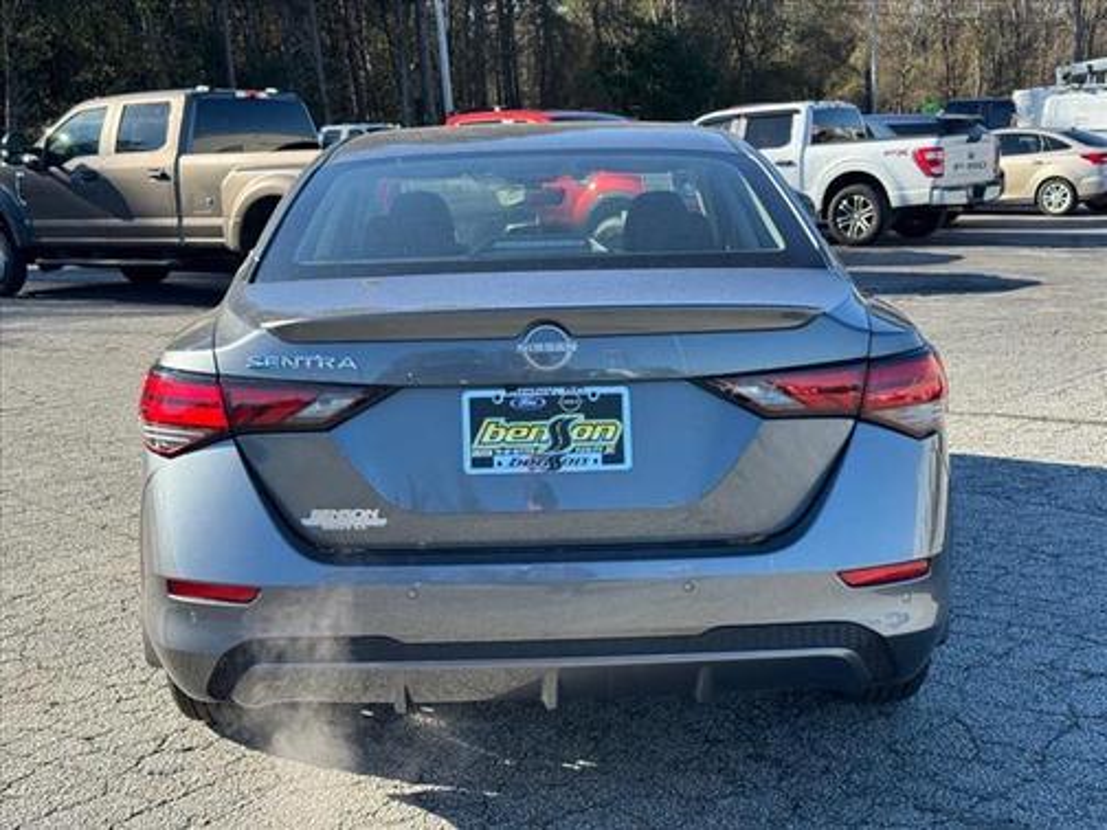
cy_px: 415
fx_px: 1535
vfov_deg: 30.3
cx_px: 554
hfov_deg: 39.7
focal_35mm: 48
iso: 64
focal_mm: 6.76
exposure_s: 1/1312
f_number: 1.78
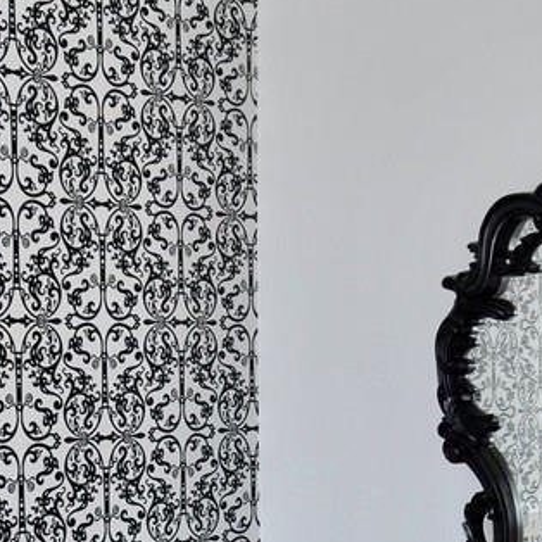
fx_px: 1559
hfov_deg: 19.7
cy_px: 531
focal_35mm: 88
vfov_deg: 19.2
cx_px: 312
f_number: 3.5
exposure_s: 1/50
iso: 200
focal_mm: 20
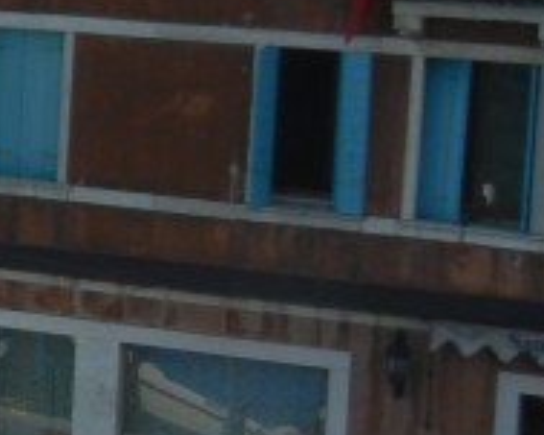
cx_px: -679
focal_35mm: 159
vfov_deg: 9.7
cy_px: 92
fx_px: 2559
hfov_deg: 10.7
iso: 160
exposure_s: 1/545
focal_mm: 5.4
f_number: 7
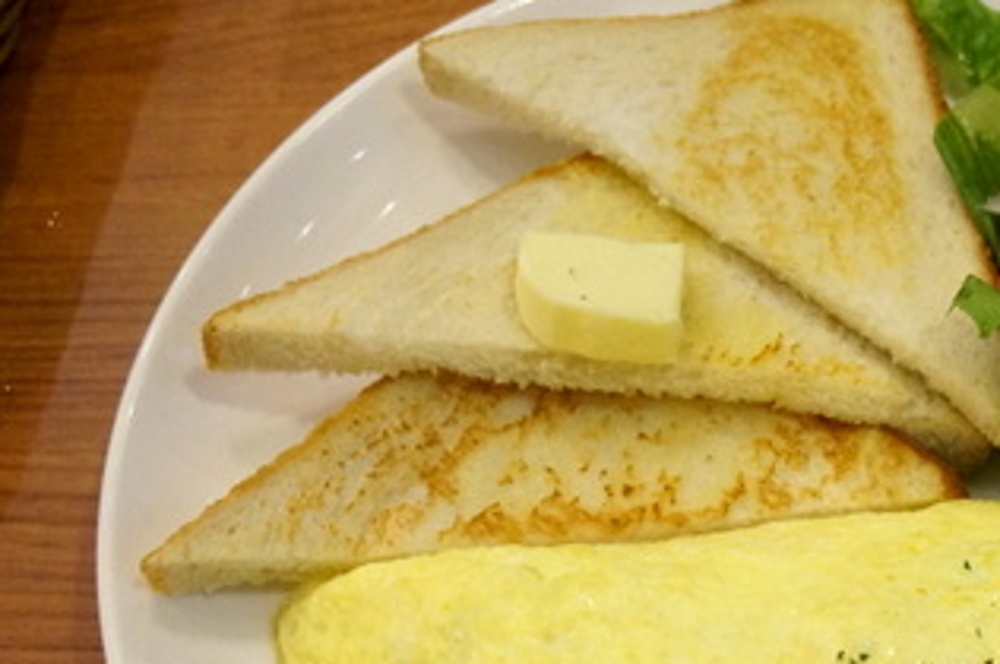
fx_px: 2276
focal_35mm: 82
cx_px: 851
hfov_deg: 24.2
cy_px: 574
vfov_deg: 16.4
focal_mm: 27
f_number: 4.5
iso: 3200
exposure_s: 1/25
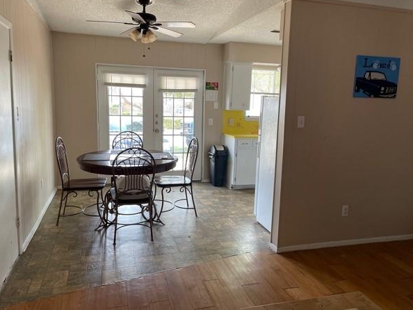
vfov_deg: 49.8
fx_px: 334
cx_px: 208
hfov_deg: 63.4
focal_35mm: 28
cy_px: 149
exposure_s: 1/100
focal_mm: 4.2
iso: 125
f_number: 1.6
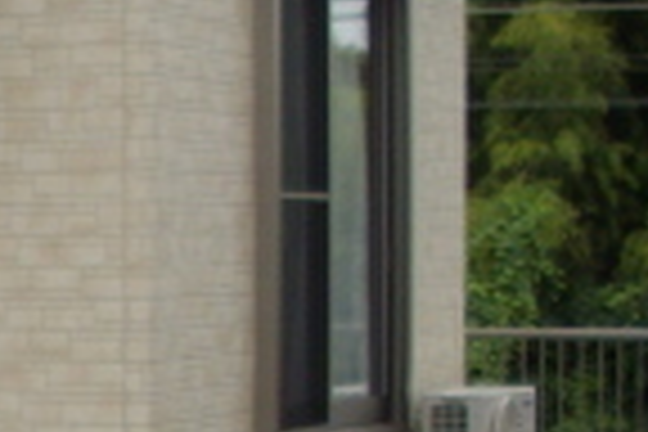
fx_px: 3078
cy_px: 446
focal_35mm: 171
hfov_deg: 11.2
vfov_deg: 8.0
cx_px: -518
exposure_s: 1/250
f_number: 2.8
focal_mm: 6.2
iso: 80
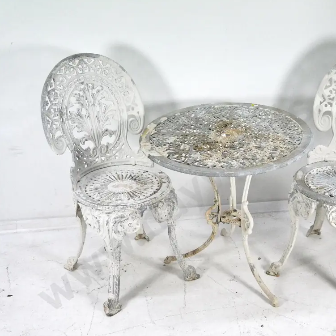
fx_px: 582
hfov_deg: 31.9
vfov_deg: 32.2
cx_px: 227
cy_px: 167
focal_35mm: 53
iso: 3200
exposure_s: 1/1000
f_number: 4.2
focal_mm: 22
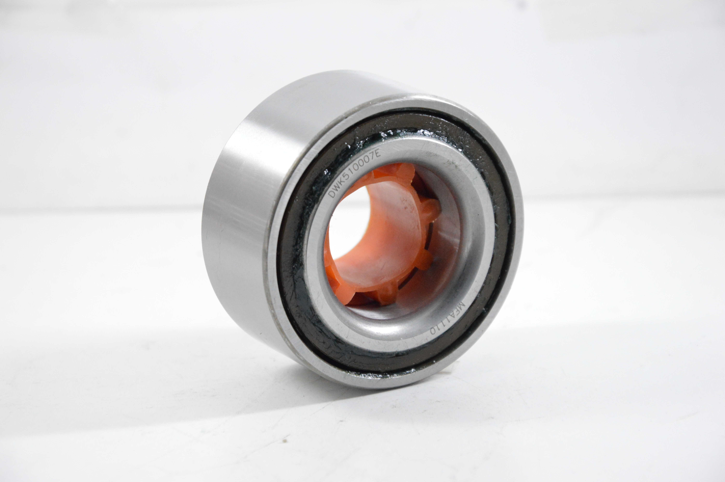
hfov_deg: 13.1
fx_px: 3169
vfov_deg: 8.7
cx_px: 362
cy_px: 241
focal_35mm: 158
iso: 3200
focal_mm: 105
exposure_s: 1/100
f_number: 7.1
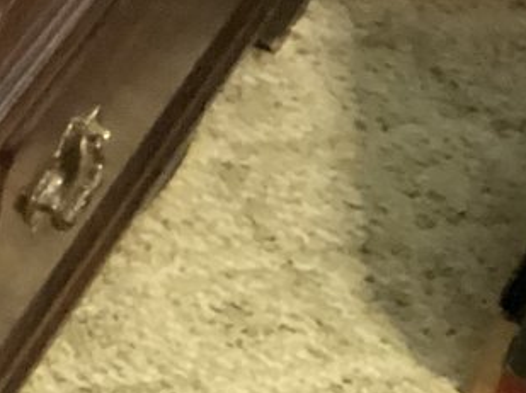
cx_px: -568
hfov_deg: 11.5
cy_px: -346
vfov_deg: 9.2
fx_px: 2307
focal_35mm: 152
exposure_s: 1/17
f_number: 2.4
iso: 800
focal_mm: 3.3
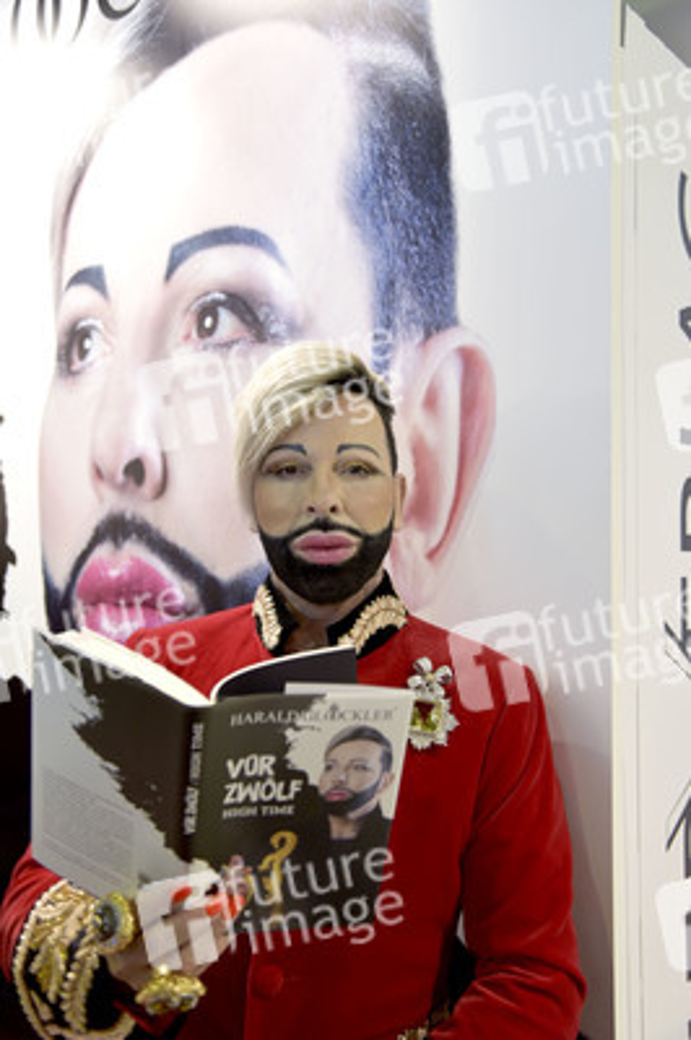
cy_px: 520
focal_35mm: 34
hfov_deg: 38.8
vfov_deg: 55.8
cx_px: 346
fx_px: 981
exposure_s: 1/60
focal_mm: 34
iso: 560
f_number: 4
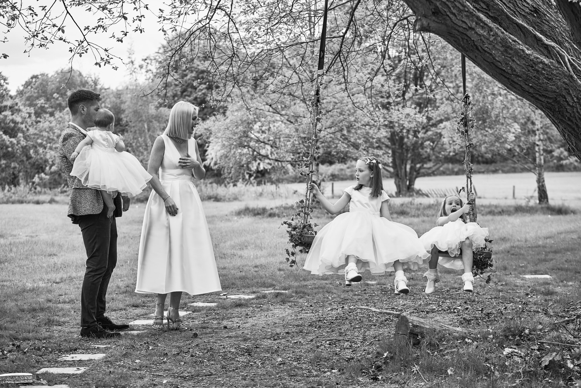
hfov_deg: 23.9
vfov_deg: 16.1
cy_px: 194
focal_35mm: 85
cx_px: 290
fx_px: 1372
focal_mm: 85
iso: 100
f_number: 4.5
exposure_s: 1/250
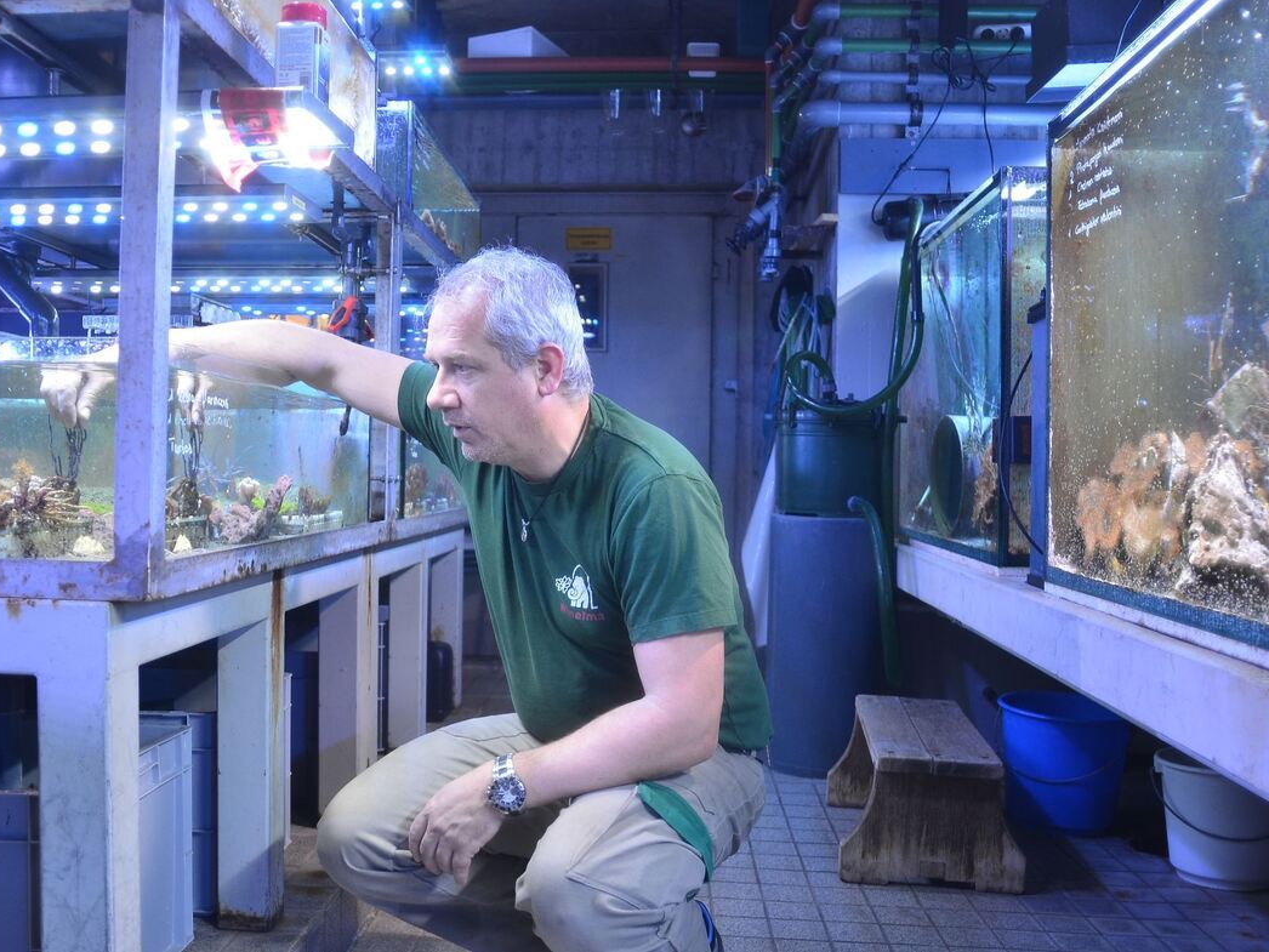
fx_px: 1210
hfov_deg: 55.3
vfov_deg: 43.0
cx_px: 580
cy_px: 472
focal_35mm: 33
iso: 400
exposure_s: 1/40
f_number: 2.8
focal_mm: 20
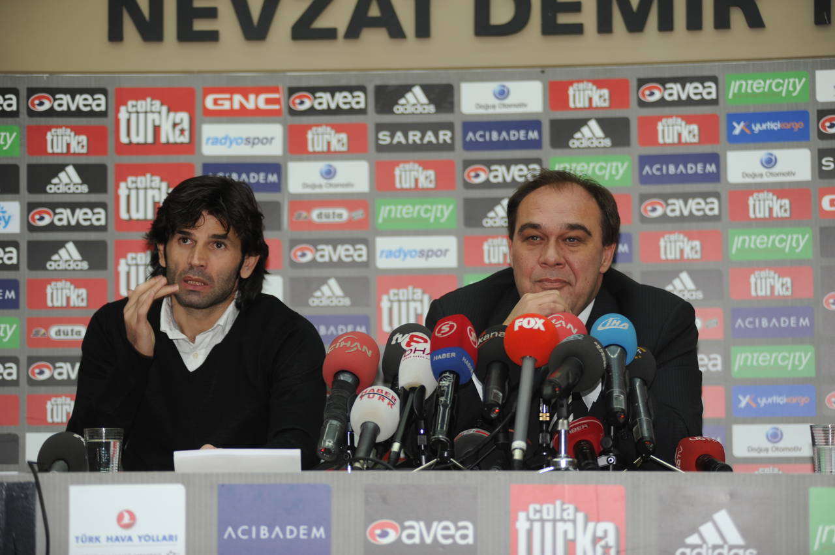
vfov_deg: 12.2
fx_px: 2595
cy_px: 278
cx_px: 418
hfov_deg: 18.3
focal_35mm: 112
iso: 400
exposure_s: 1/60
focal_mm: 112
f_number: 2.8
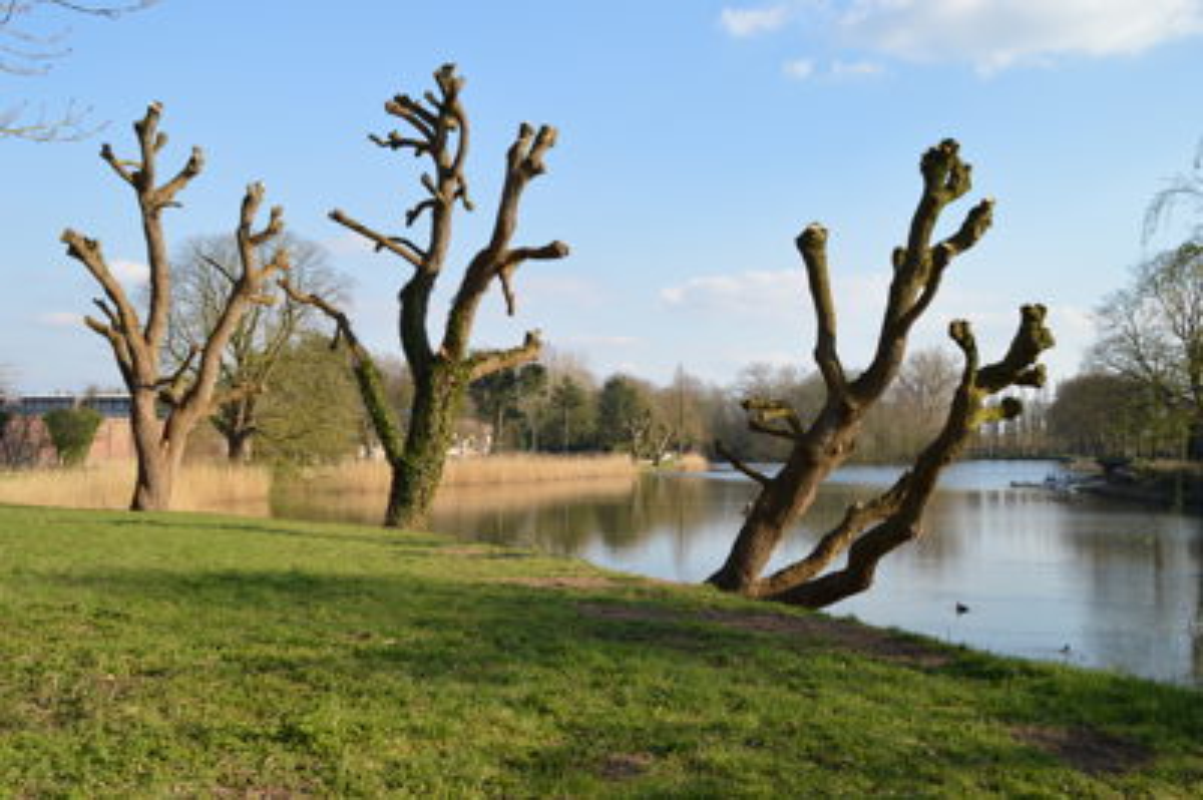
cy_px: 400
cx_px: 602
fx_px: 1252
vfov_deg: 35.4
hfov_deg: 51.3
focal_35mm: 38
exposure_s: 1/200
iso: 100
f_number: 7.1
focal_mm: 25
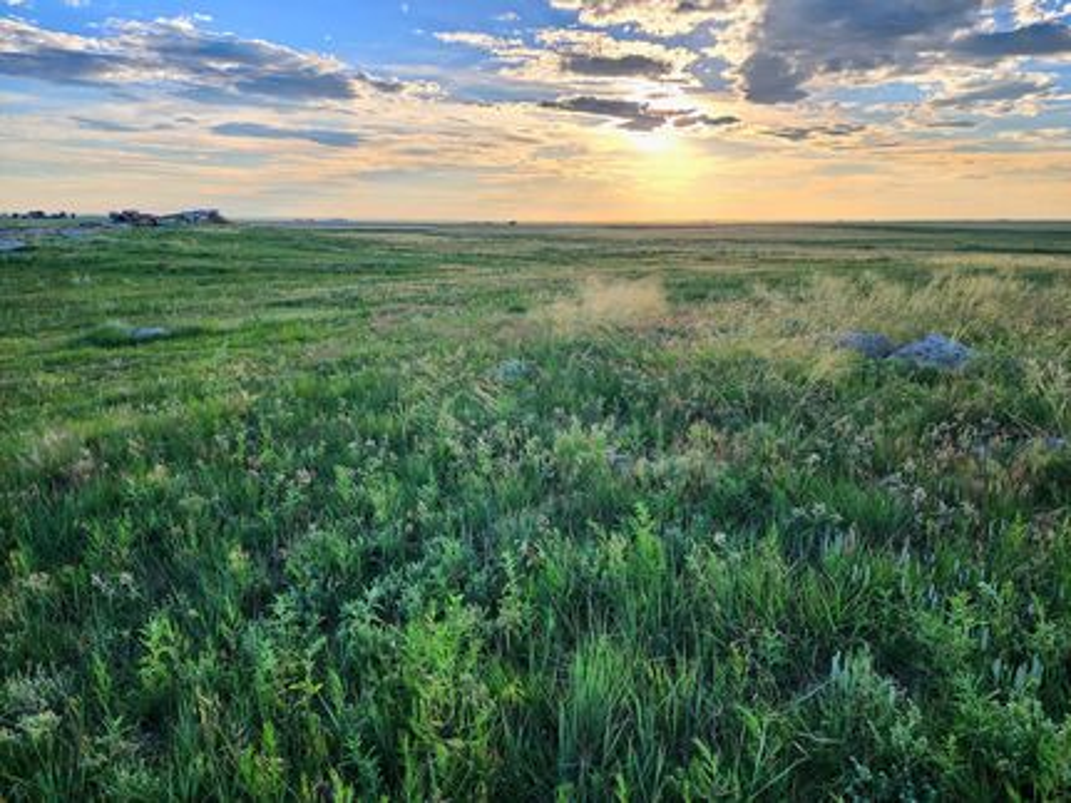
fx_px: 711
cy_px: 402
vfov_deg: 58.9
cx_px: 536
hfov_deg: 73.9
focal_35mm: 23
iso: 12
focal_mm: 6.4
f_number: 1.8
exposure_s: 1/313
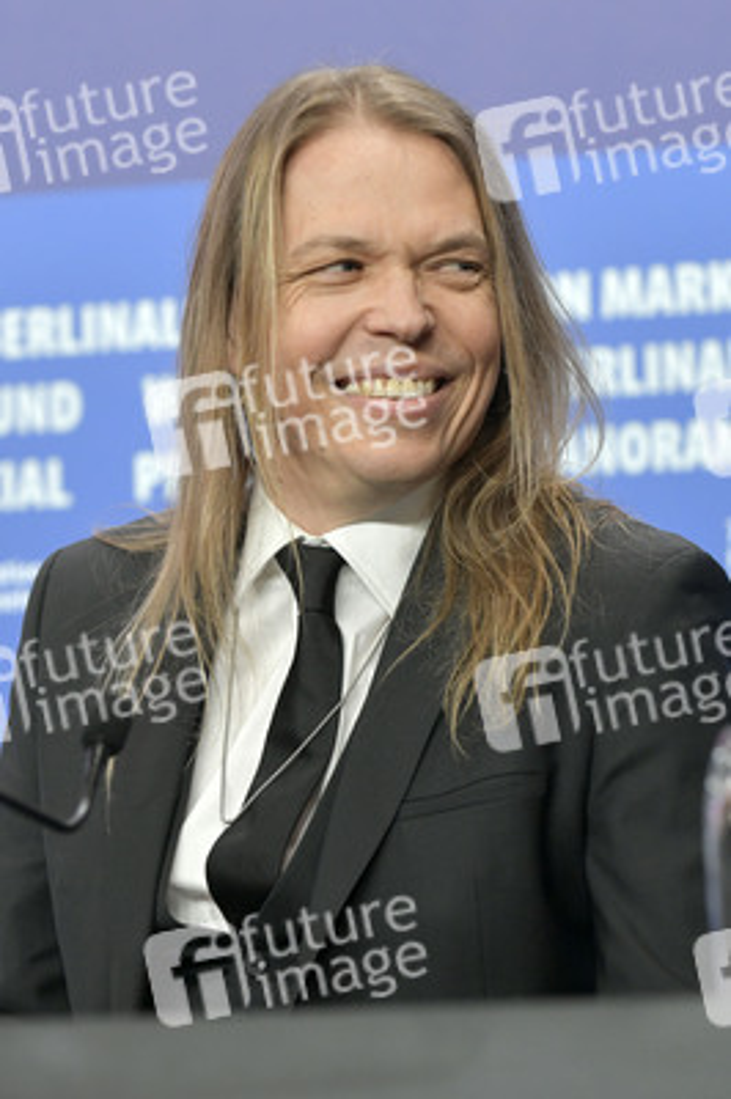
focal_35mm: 130
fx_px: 3966
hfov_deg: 10.5
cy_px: 550
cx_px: 366
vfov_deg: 15.8
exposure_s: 1/200
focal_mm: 130
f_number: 5.6
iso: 2500
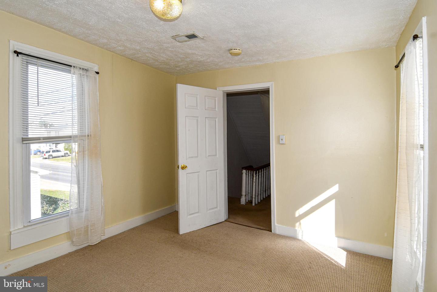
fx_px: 218
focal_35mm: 18
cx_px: 218
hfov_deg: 90.0
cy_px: 146
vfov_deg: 67.4
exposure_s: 1/160
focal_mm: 12
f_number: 6.3
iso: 100
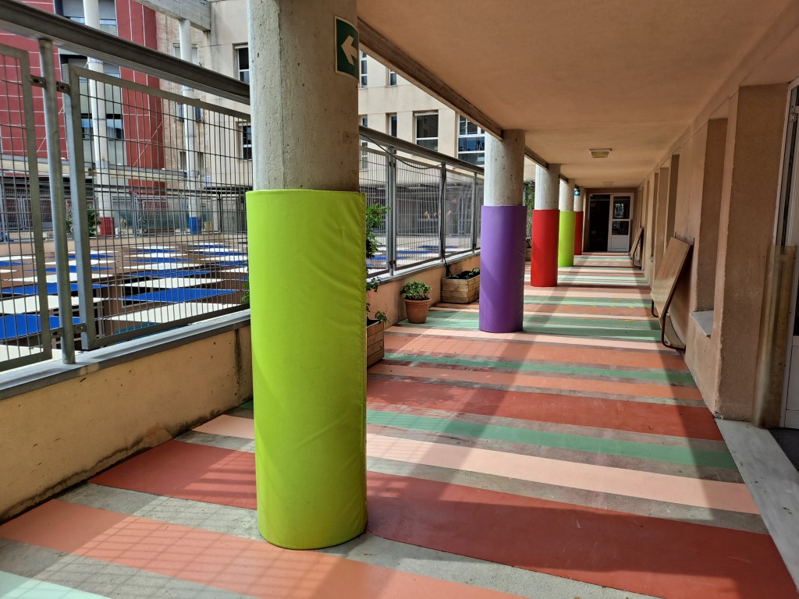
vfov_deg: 54.9
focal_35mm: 25
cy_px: 300
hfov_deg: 69.4
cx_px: 400
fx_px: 577
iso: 32
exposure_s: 1/431
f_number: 2
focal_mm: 4.6
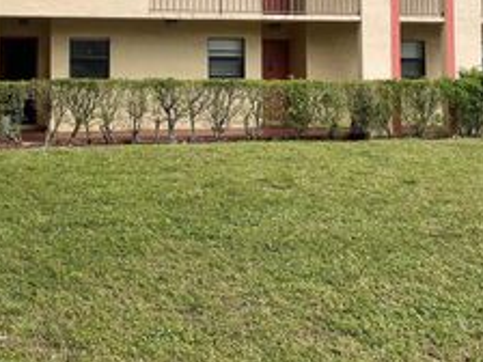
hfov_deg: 32.8
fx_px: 809
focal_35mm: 58
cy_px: 10
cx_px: 147
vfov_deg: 24.2
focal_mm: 4.2
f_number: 1.6
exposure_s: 1/2506
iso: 32
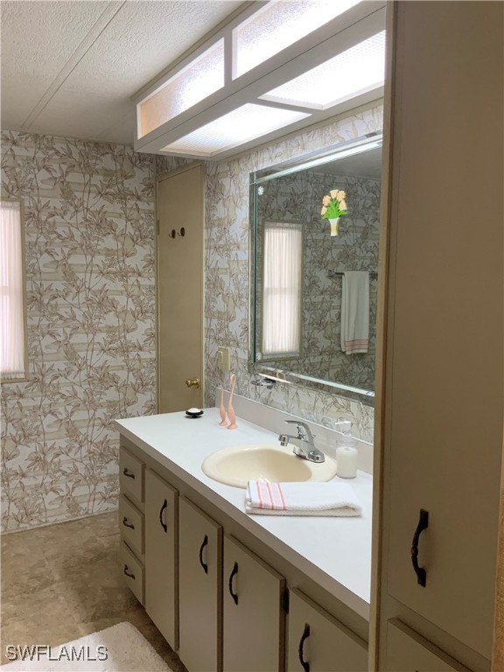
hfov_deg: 48.2
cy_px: 336
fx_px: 563
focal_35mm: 29
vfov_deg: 61.7
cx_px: 252
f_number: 1.8
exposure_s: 1/60
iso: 80
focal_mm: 3
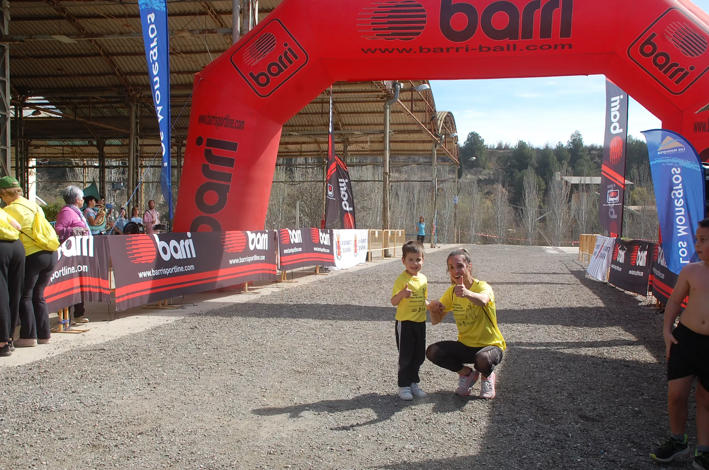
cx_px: 354
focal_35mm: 42
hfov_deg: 46.5
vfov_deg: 31.8
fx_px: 826
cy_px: 235
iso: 200
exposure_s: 1/320
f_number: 9
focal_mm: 28
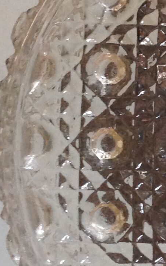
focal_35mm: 133
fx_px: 963
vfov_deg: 15.7
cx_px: 288
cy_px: 124
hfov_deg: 9.4
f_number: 2.4
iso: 200
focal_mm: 4.28
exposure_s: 1/17
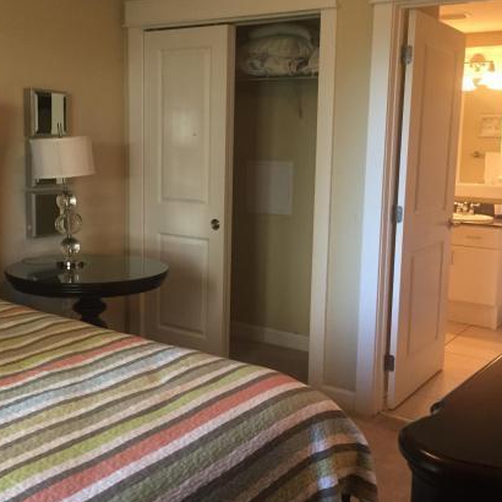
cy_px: 234
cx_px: 239
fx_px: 656
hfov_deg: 41.8
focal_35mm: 40
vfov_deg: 41.8
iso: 200
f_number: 2.2
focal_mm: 4.15
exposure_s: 1/30
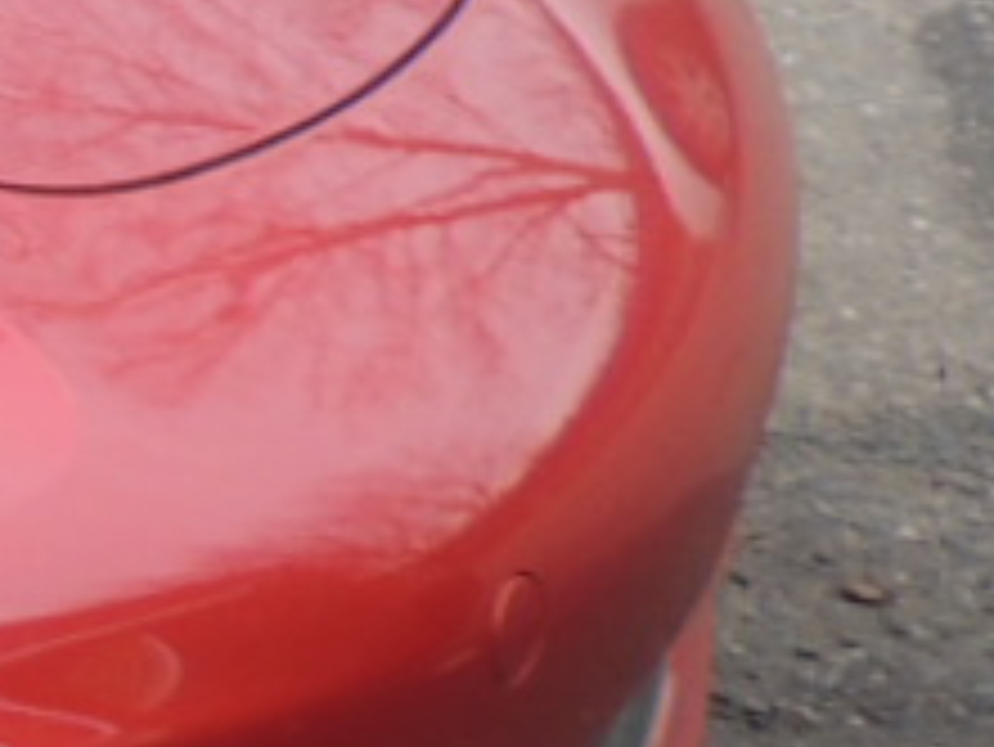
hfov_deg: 8.7
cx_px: -2262
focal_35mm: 174
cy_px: -130
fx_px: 4999
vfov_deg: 8.5
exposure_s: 1/250
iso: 100
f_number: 3
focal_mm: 4.3
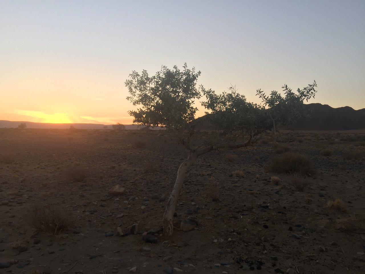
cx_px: 182
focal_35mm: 29
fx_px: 306
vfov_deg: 48.2
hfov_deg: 61.7
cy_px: 137
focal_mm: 4.15
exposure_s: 1/227
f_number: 2.2
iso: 32
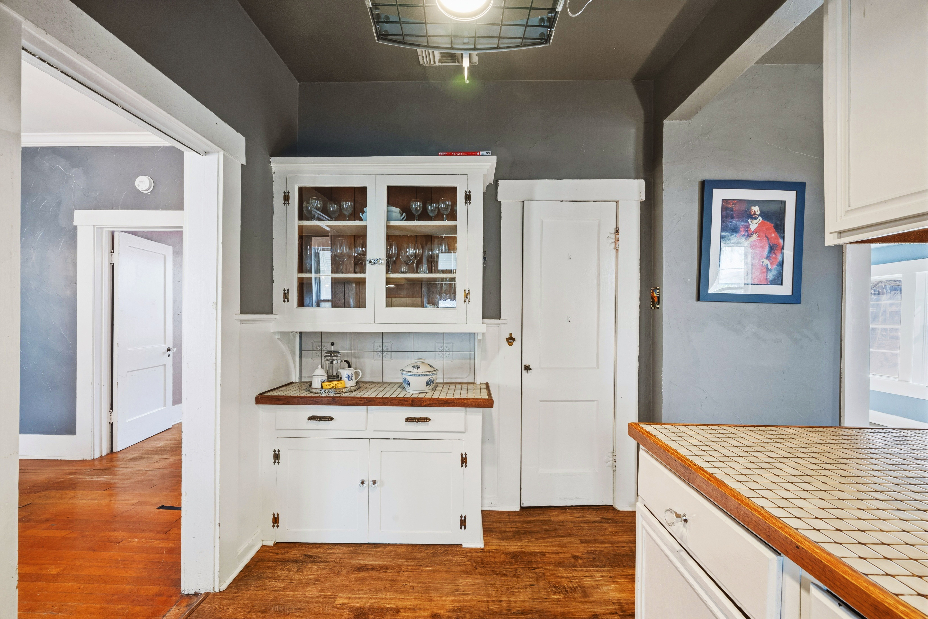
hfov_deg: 100.4
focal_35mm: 15
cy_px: 310
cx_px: 464
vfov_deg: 77.3
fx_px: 387
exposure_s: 1/8
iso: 400
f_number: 10
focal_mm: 15
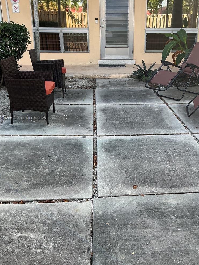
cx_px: 117
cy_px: 118
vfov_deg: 52.5
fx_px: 268
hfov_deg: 40.6
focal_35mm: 35
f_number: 1.8
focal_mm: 3
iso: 20
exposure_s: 1/226
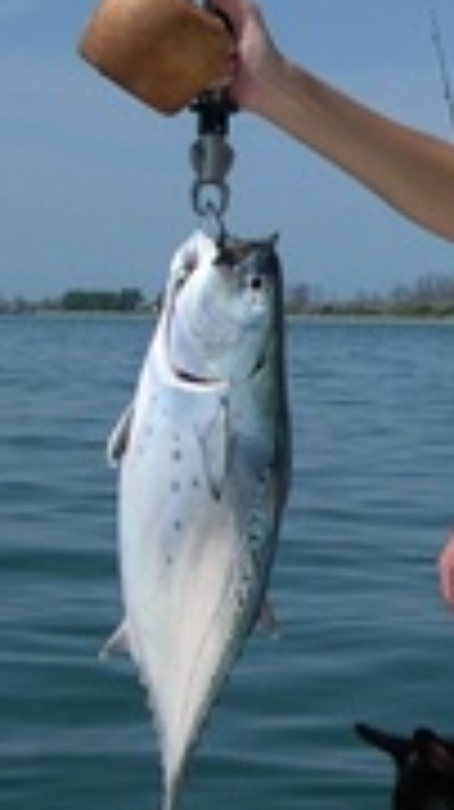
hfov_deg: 12.7
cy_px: 360
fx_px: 1973
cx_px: 584
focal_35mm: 92
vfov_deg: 23.2
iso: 100
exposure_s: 1/338
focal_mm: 8
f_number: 7.6
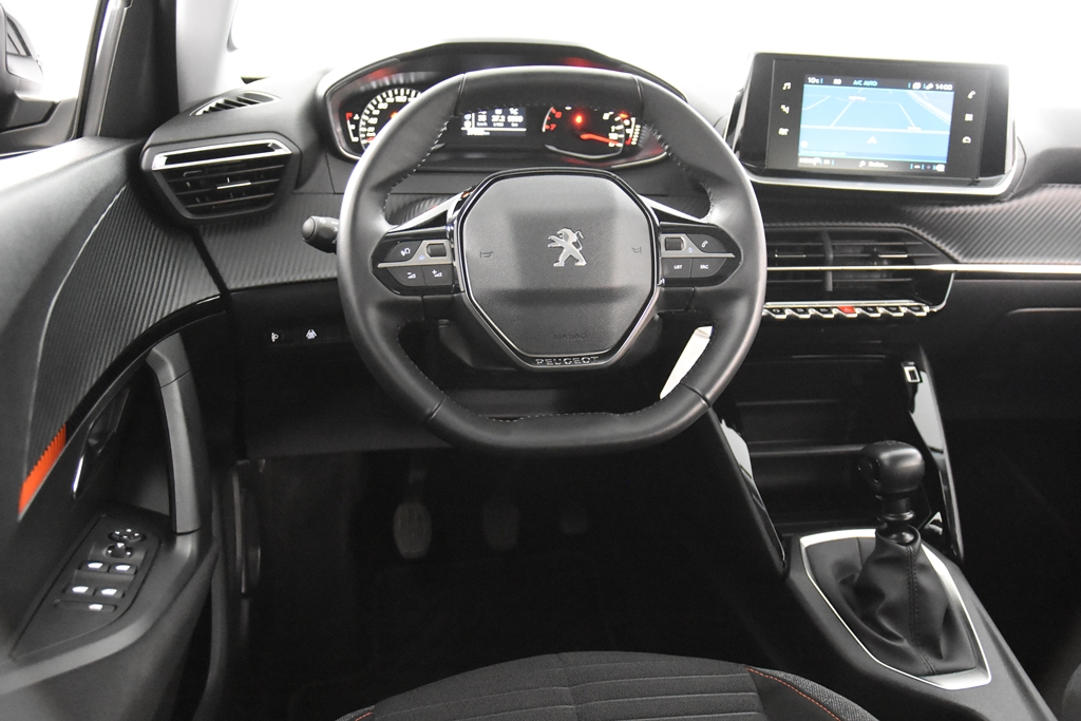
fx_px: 1081
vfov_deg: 36.9
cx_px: 540
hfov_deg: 53.1
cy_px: 360
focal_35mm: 36
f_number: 3
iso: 10000
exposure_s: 1/40
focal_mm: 24
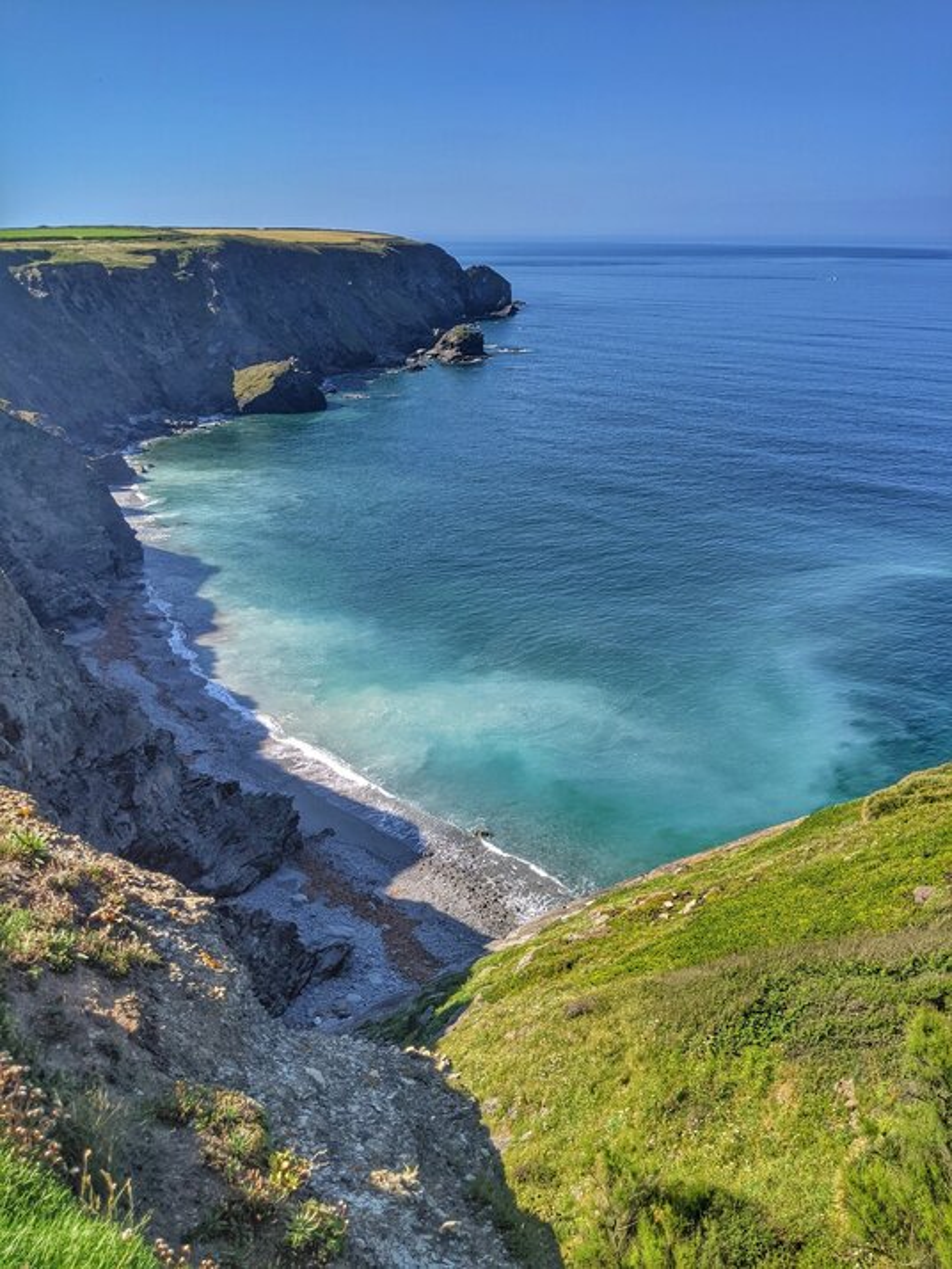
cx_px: 476
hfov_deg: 51.4
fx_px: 989
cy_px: 634
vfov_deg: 65.3
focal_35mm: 27
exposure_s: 1/2132
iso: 61
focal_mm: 4.44
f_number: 1.8
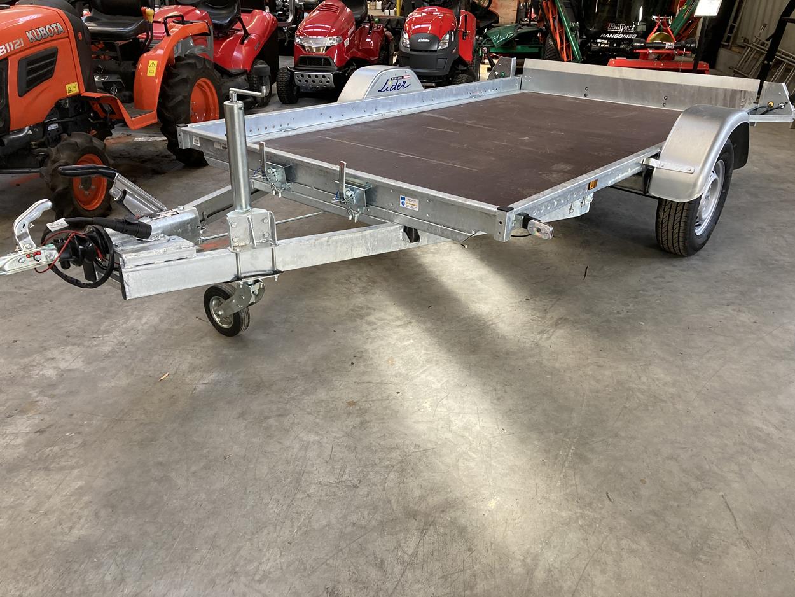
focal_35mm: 28
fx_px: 643
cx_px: 398
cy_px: 298
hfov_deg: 63.4
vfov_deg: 49.8
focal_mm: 3.99
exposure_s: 1/50
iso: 125
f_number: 1.8
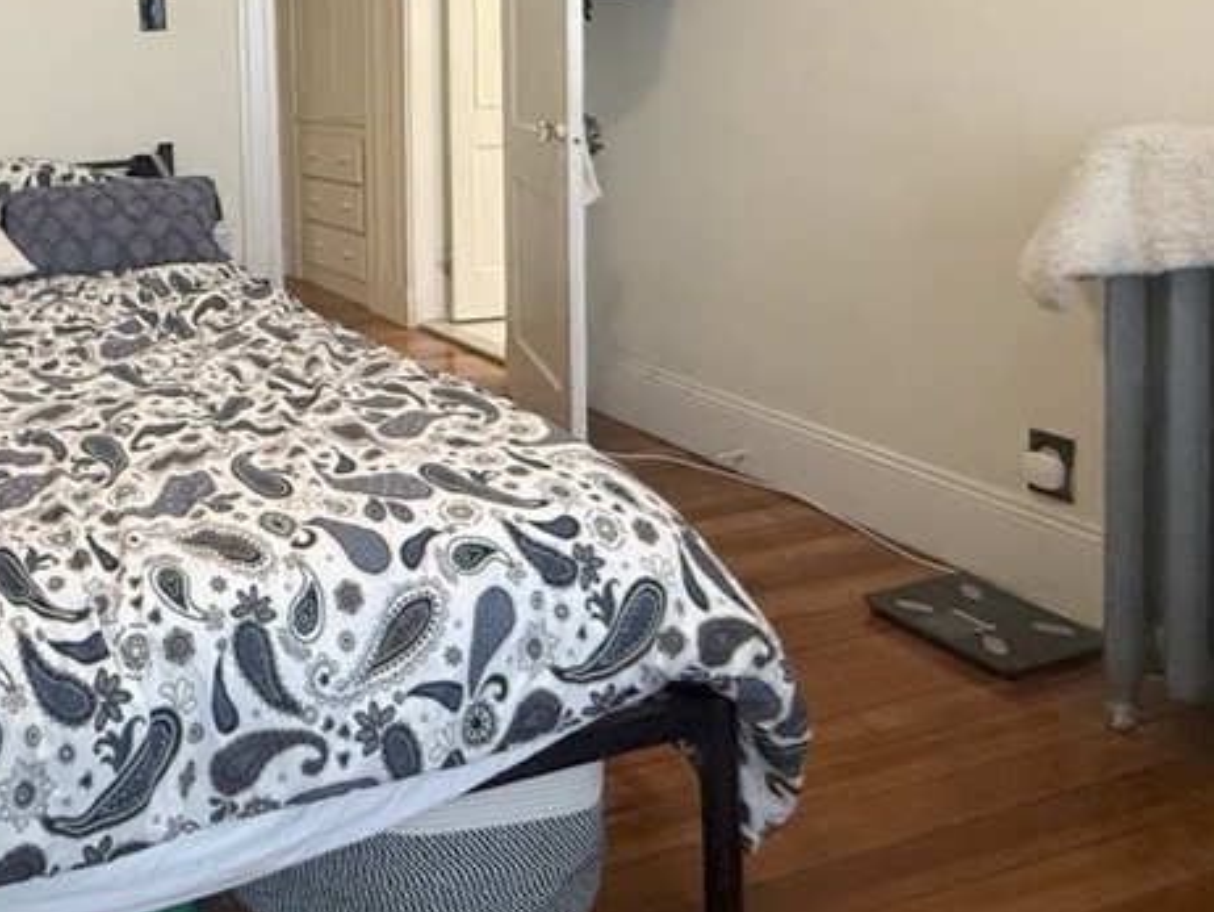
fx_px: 1088
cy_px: 134
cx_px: 134
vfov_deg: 42.6
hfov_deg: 51.8
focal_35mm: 31
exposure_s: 1/60
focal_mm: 2.22
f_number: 2.2
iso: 320
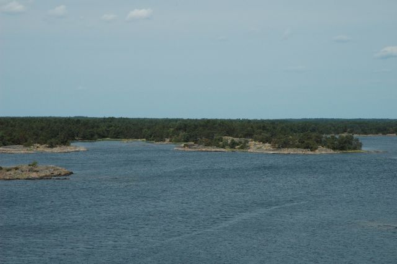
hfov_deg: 19.5
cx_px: 198
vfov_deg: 13.0
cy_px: 132
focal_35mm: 105
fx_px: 1157
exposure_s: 1/800
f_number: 14
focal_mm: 70
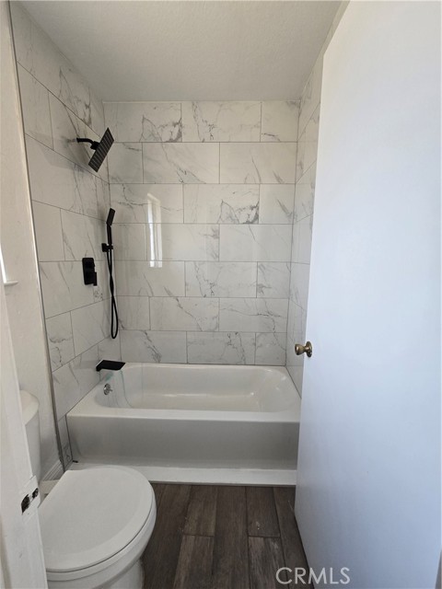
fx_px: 221
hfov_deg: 89.9
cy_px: 294
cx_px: 221
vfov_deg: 106.2
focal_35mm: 13
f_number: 2.2
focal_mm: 2.2
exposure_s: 1/60
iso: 100
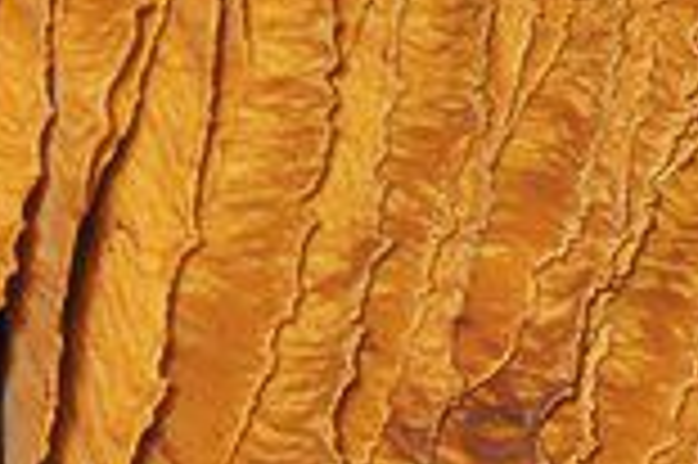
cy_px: 1115
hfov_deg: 2.0
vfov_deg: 1.3
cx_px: -365
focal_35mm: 1043
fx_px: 20201
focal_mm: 90
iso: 100
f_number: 9
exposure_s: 1/160
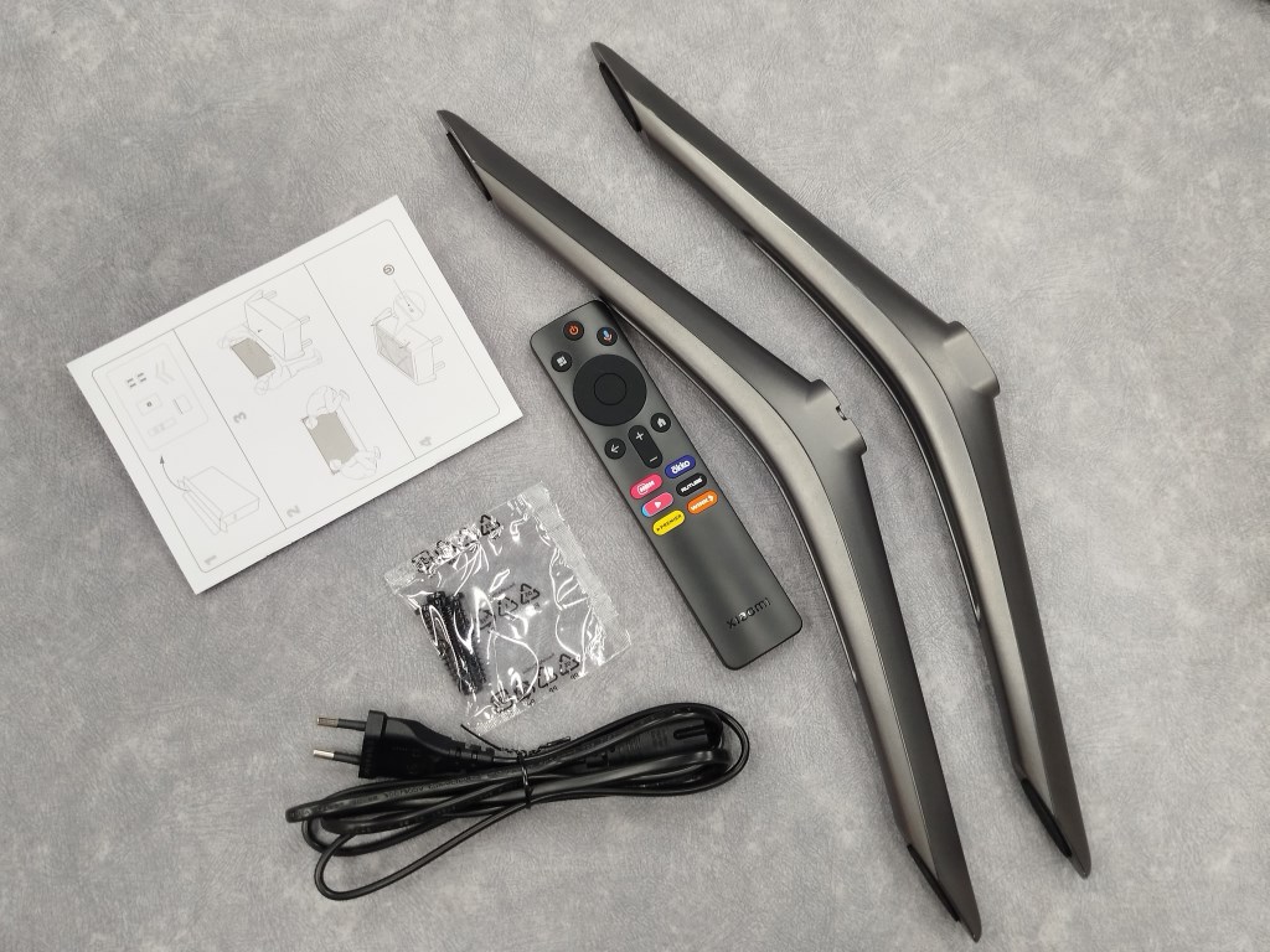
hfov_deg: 55.4
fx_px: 1211
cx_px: 635
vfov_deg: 42.9
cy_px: 476
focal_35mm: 33
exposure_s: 1/33
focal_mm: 5.31
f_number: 1.7
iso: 125
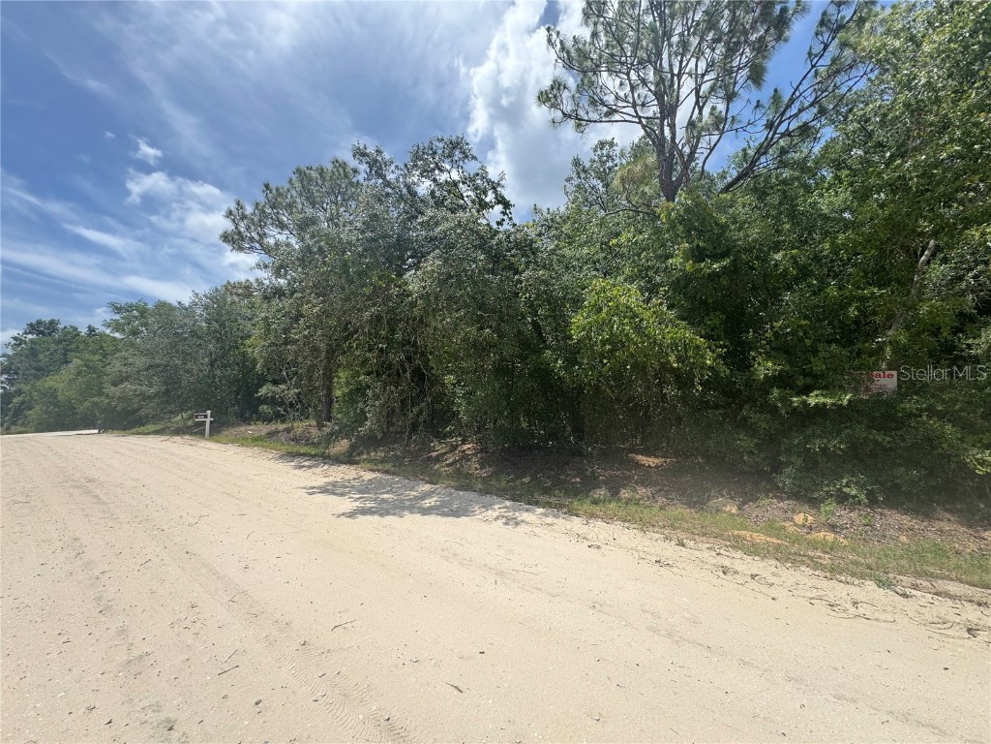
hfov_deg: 102.1
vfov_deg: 85.7
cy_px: 372
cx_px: 496
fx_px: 401
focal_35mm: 14
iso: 50
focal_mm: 2.22
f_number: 2.2
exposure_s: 1/968
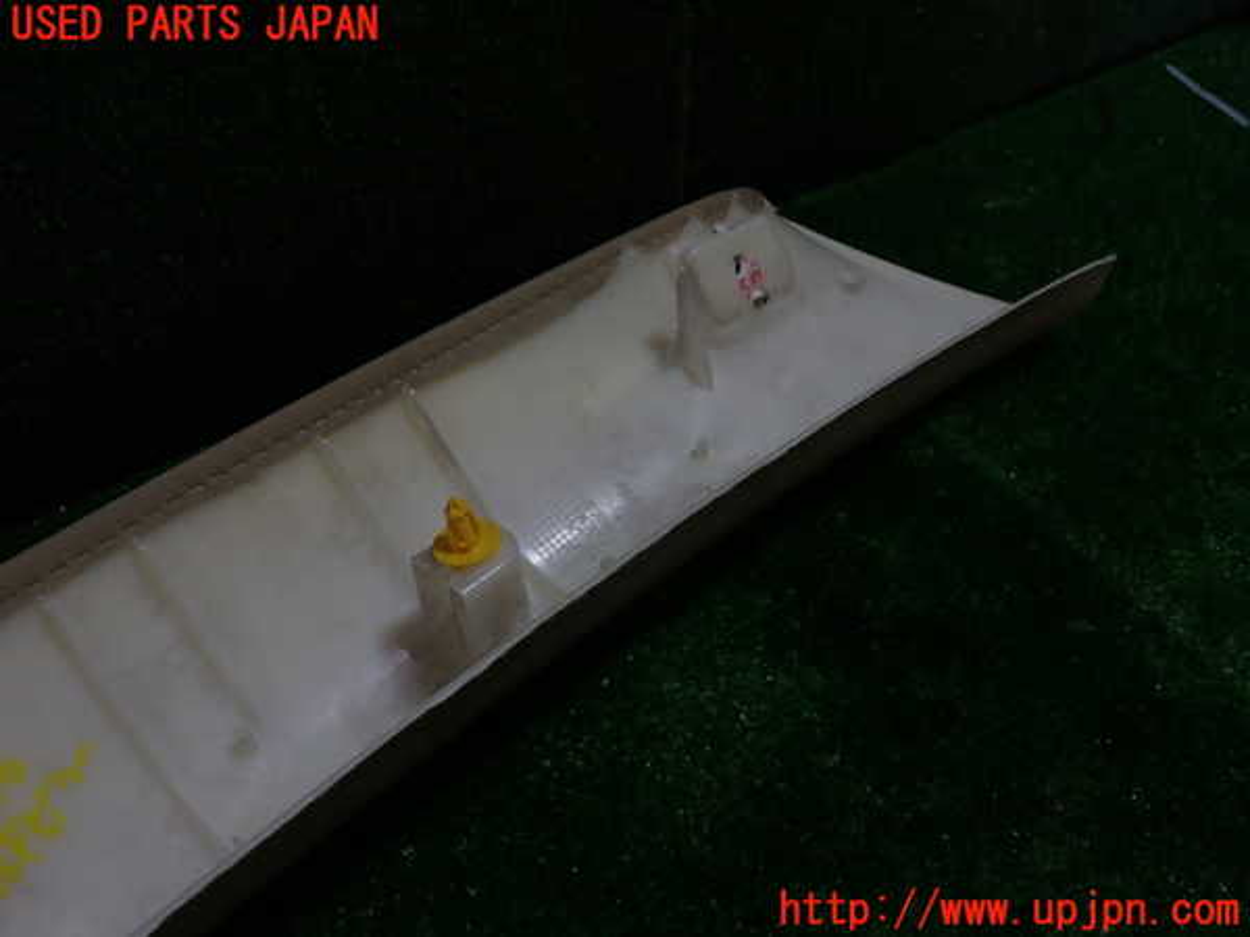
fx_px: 1083
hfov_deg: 60.0
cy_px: 468
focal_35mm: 30
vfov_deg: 46.8
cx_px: 625
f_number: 3.2
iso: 100
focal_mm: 5.4
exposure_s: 1/60
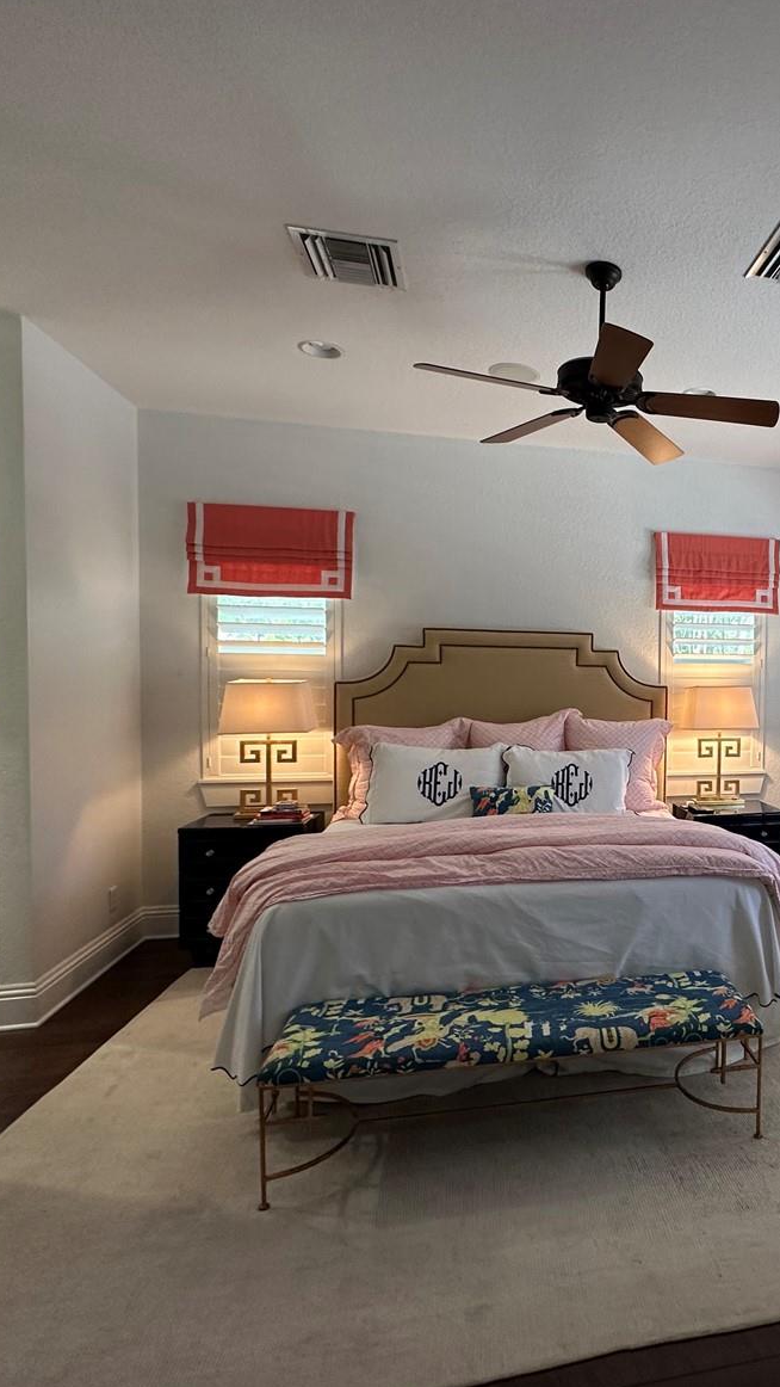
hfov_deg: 49.0
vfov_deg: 83.8
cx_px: 674
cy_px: 704
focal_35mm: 21
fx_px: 772
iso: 160
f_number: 2.2
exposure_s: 1/60
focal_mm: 2.22
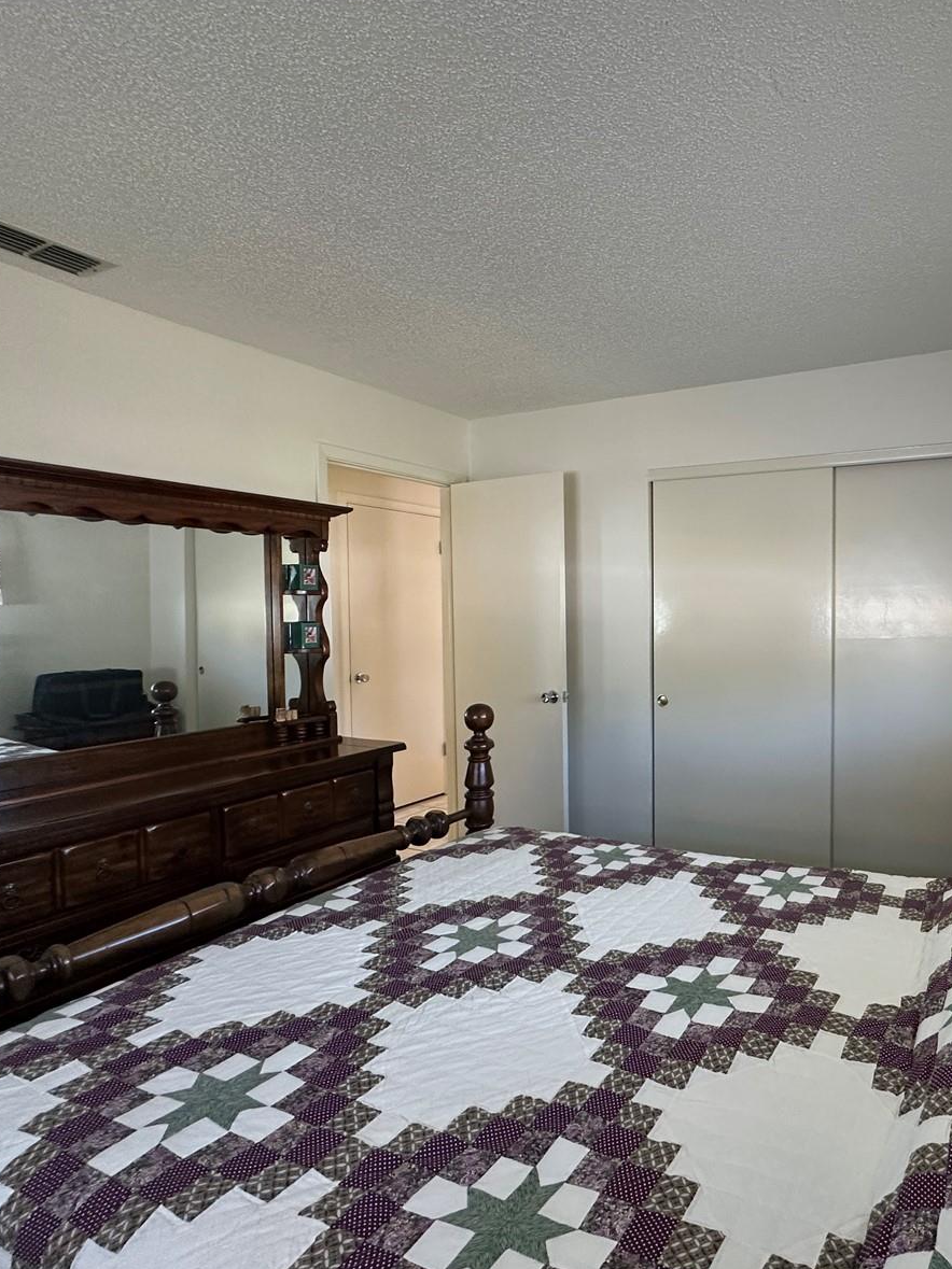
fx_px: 697
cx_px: 725
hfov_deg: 64.2
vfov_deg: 84.7
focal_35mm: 19
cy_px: 634
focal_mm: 2.22
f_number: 2.2
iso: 250
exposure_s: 1/120
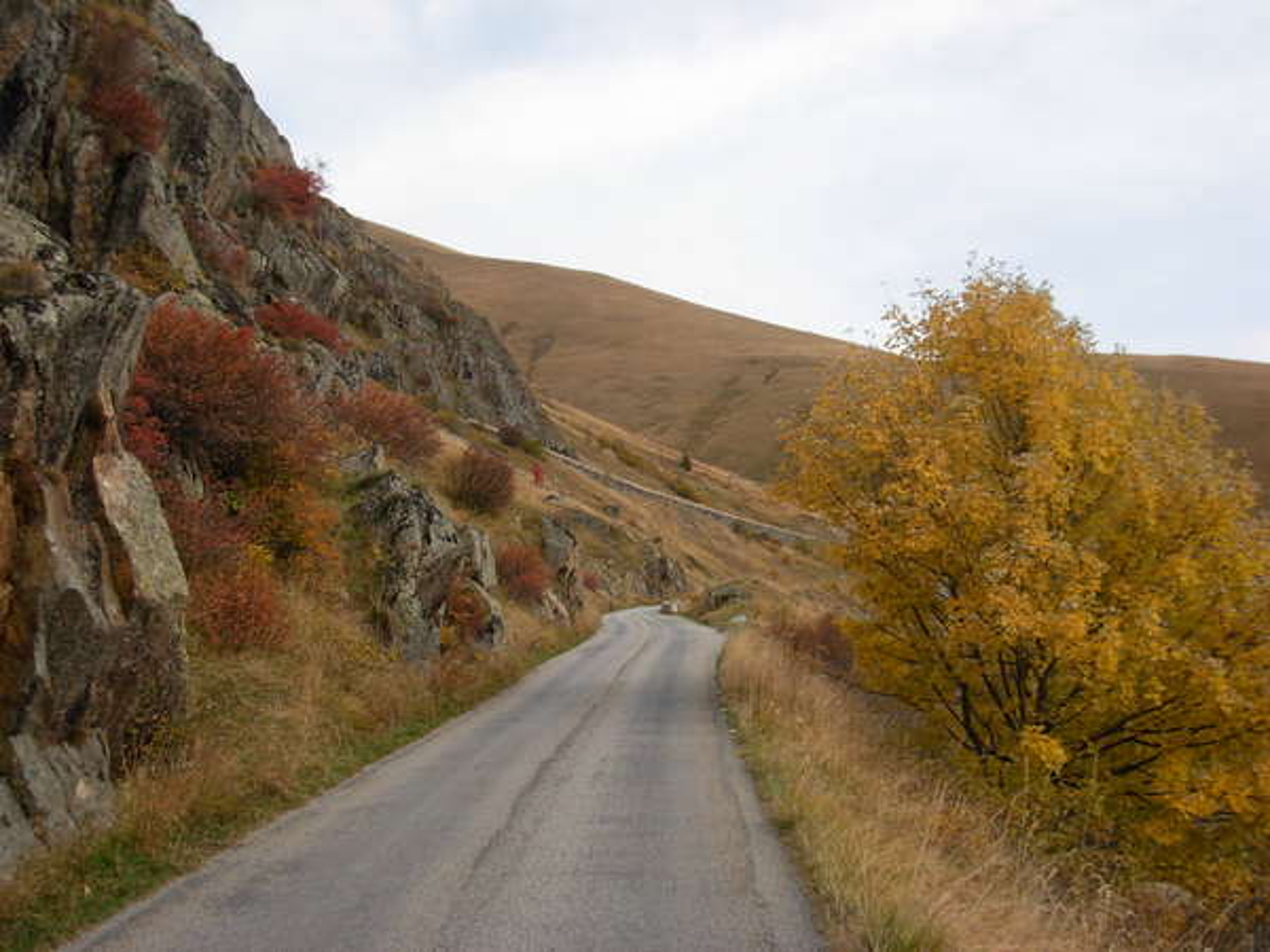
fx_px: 1394
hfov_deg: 49.0
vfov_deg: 37.7
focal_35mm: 38
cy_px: 476
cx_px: 635
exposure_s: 1/724
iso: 79
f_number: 2.9
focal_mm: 6.3
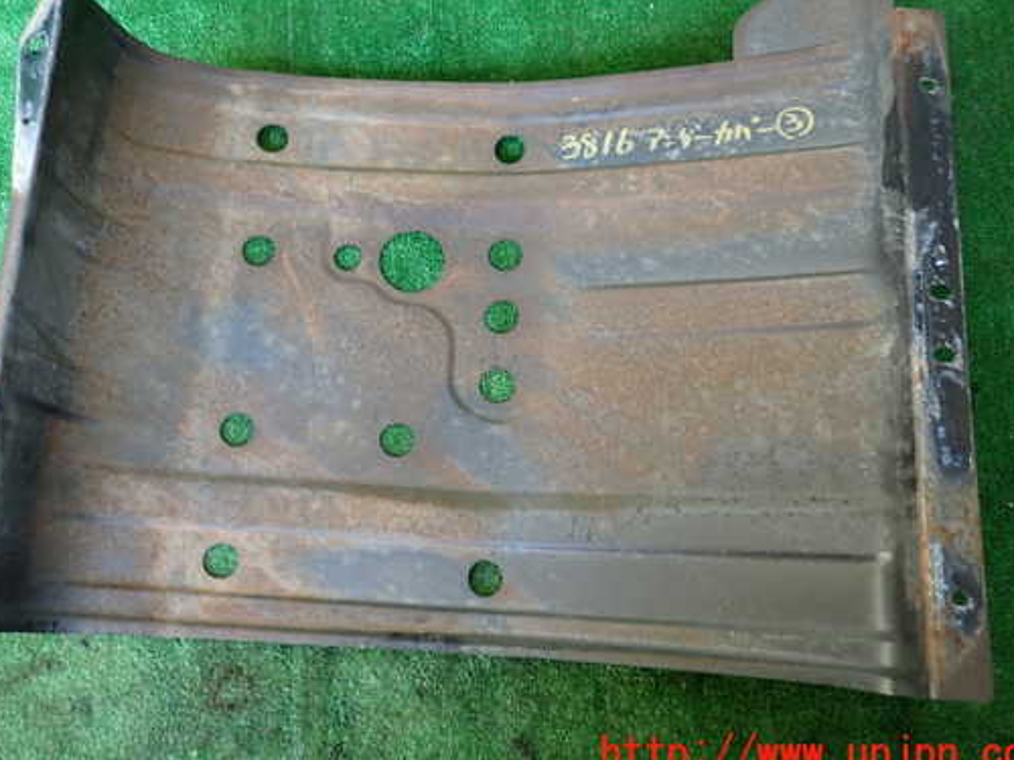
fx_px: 1055
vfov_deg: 39.6
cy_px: 324
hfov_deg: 51.2
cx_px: 450
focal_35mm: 36
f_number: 2.3
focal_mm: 5.4
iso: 200
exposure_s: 1/50
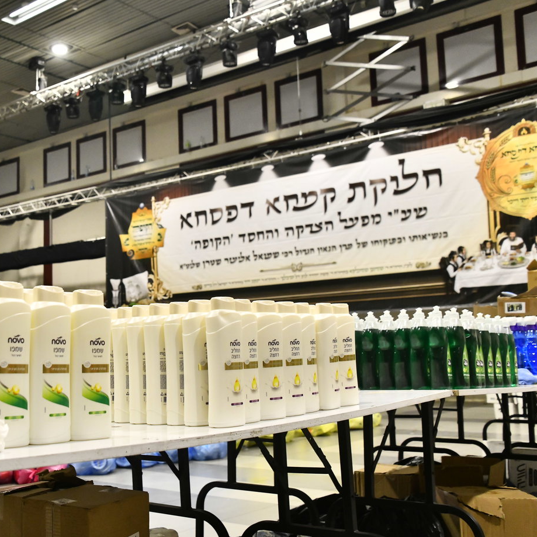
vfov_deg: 38.3
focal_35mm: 44
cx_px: 158
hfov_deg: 37.7
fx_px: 772
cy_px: 268
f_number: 5.6
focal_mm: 34
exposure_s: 1/200
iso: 2500
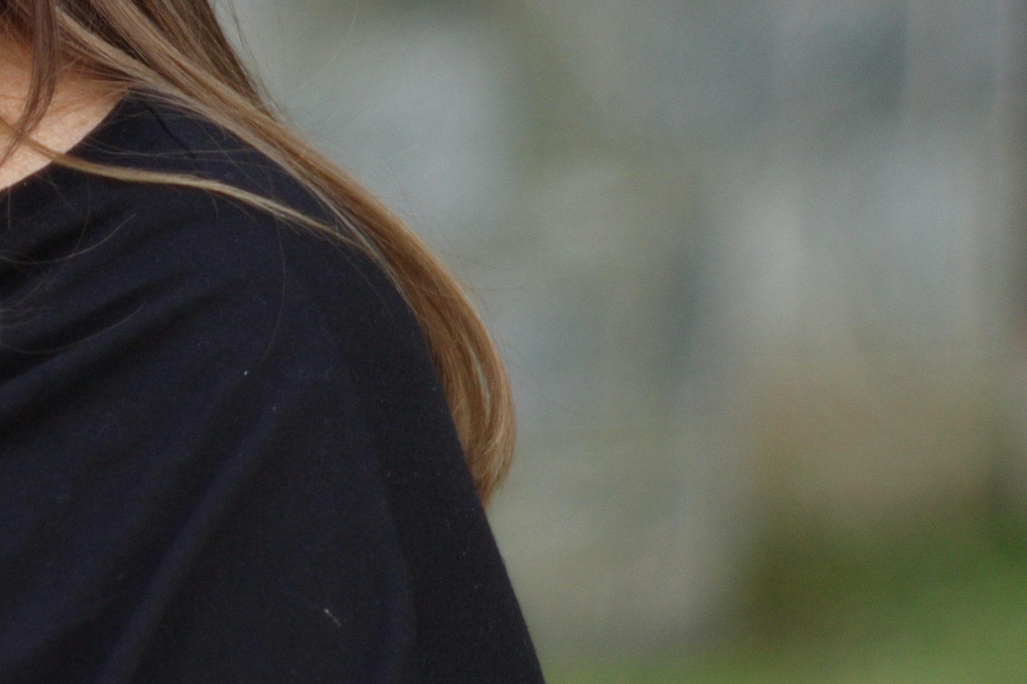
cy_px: -188
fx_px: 8183
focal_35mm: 287
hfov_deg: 7.1
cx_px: -490
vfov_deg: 4.8
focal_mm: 90
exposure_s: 1/250
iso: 400
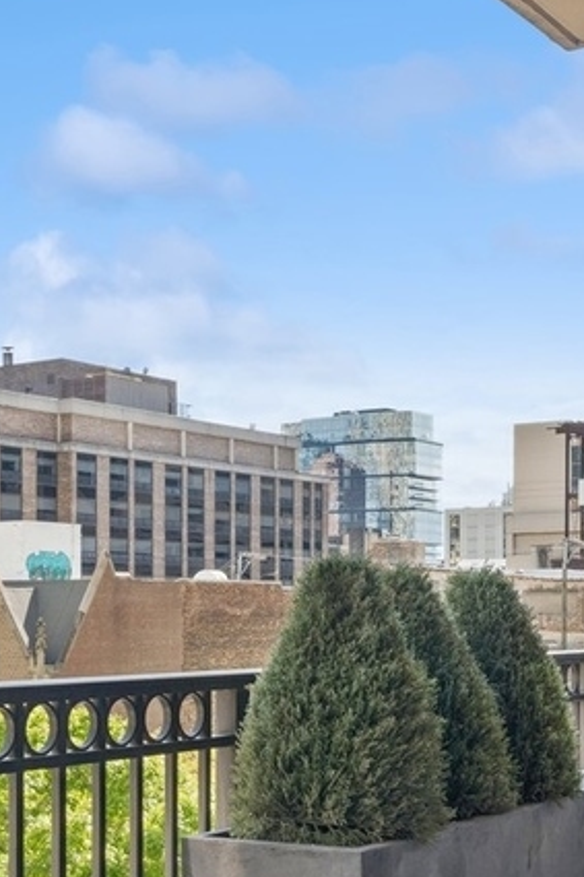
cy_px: 634
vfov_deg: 32.4
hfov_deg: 21.9
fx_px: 1485
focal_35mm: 61
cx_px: 87
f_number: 8
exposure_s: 1/200
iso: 320
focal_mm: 16
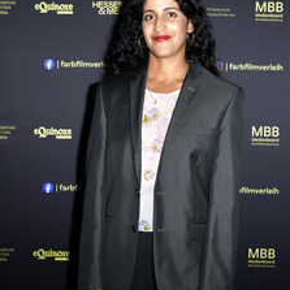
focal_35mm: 55
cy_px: 147
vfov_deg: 31.1
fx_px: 521
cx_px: 167
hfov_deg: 31.0
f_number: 6.3
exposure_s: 1/160
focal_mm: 32
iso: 250
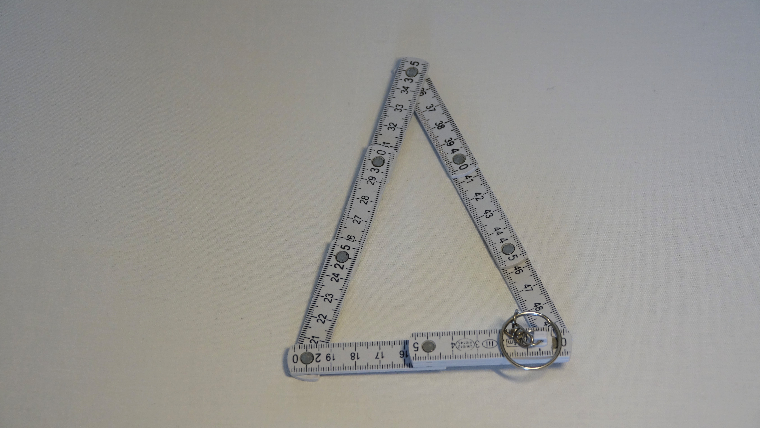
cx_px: 379
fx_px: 1935
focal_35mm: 96
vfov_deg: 12.6
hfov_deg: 22.2
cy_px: 216
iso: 400
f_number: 3.5
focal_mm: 33.51
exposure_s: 1/100
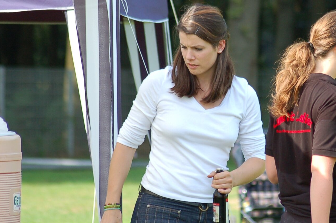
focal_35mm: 387
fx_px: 3606
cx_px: 270
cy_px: 83
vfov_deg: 3.5
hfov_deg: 5.3
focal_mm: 150
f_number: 4.5
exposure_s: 1/500
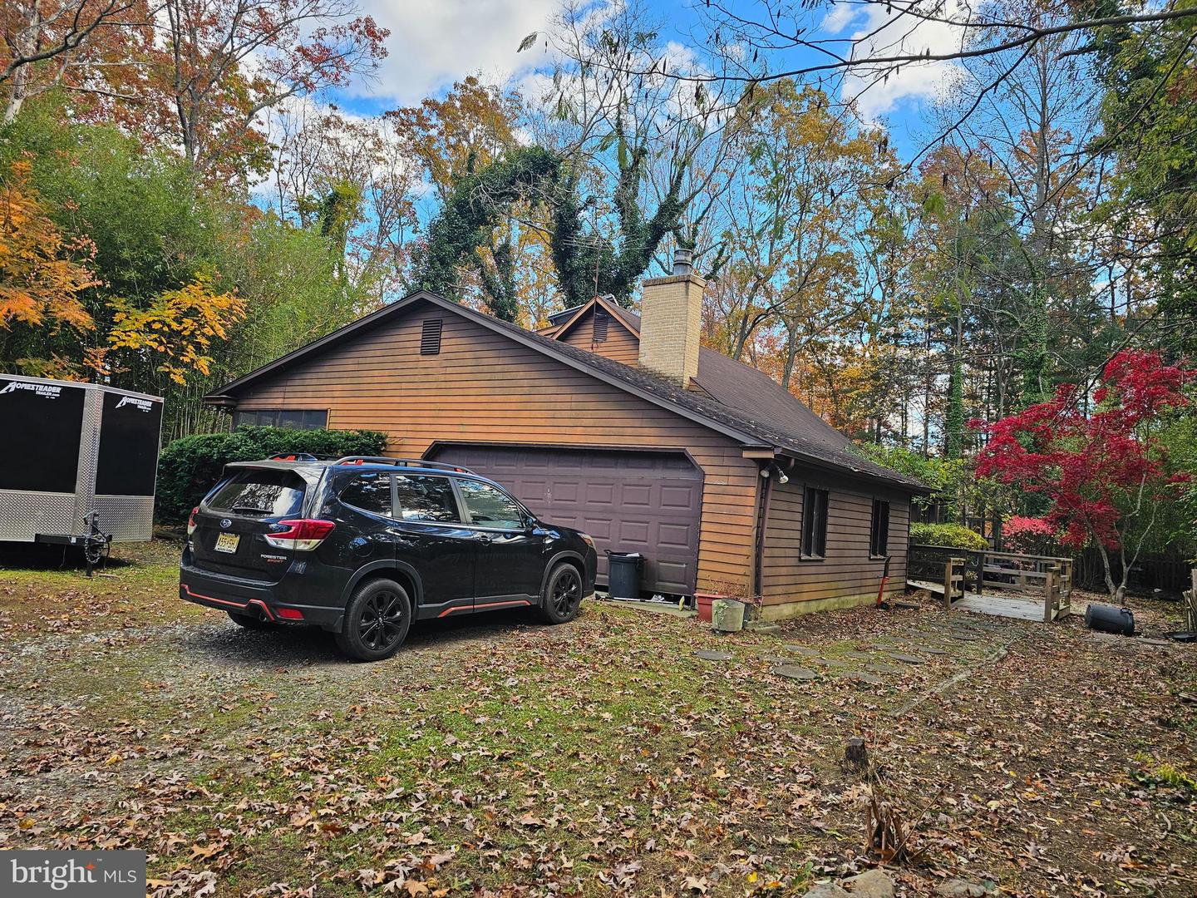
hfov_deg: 73.9
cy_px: 449
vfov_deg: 58.9
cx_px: 598
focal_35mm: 23
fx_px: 795
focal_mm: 6.3
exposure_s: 1/180
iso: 20
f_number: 1.7
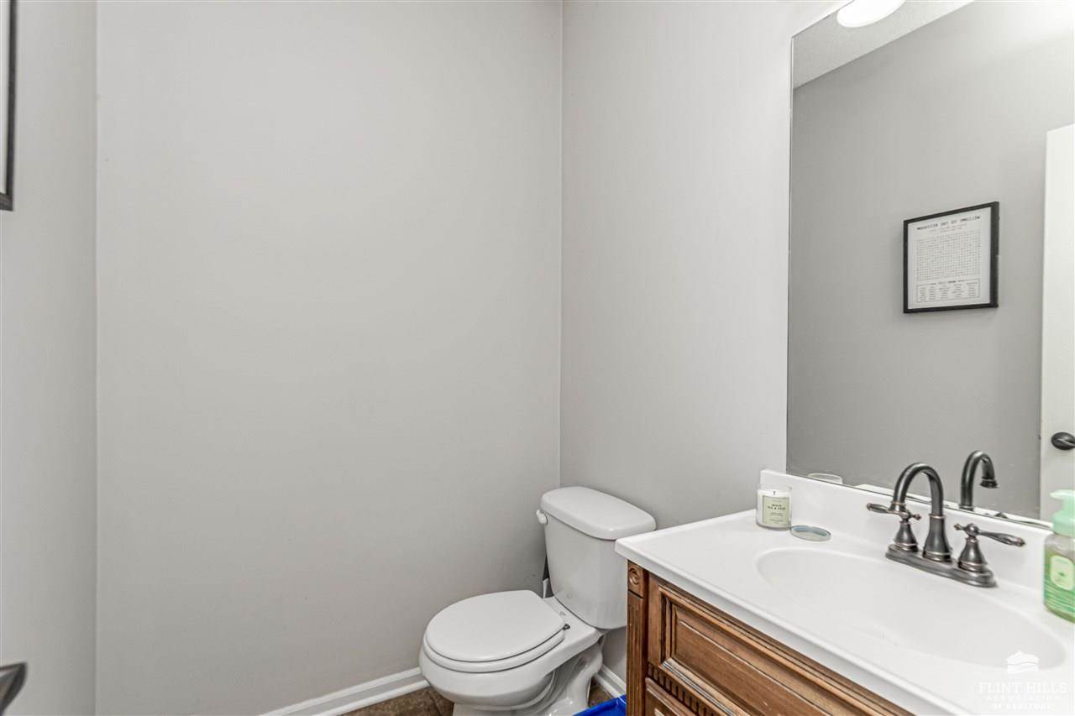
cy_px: 358
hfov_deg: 100.4
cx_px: 538
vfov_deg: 77.3
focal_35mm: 15
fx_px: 448
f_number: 10
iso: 1000
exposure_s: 1/60
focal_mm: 10
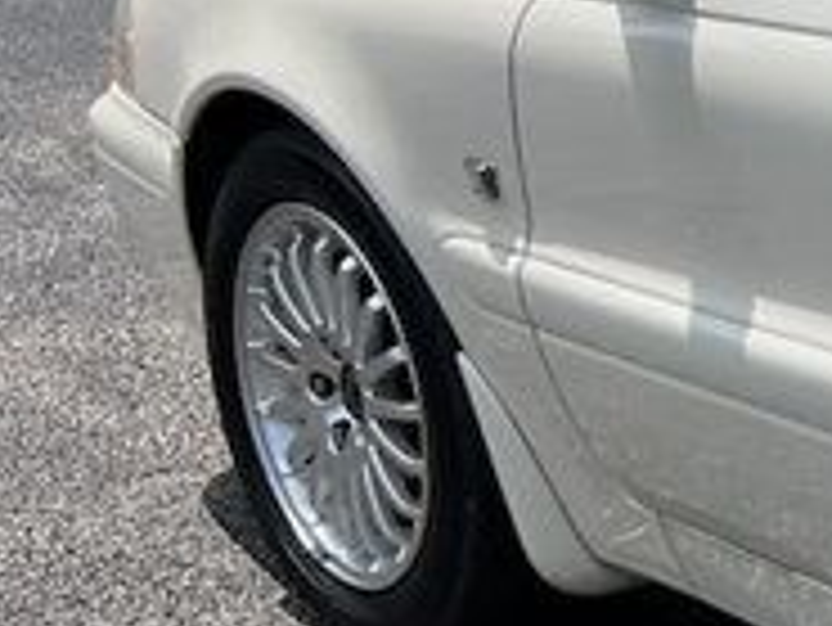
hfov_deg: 10.7
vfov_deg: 10.3
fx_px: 3463
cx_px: 2262
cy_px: 279
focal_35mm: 144
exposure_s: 1/6579
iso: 50
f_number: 1.5
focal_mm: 5.7
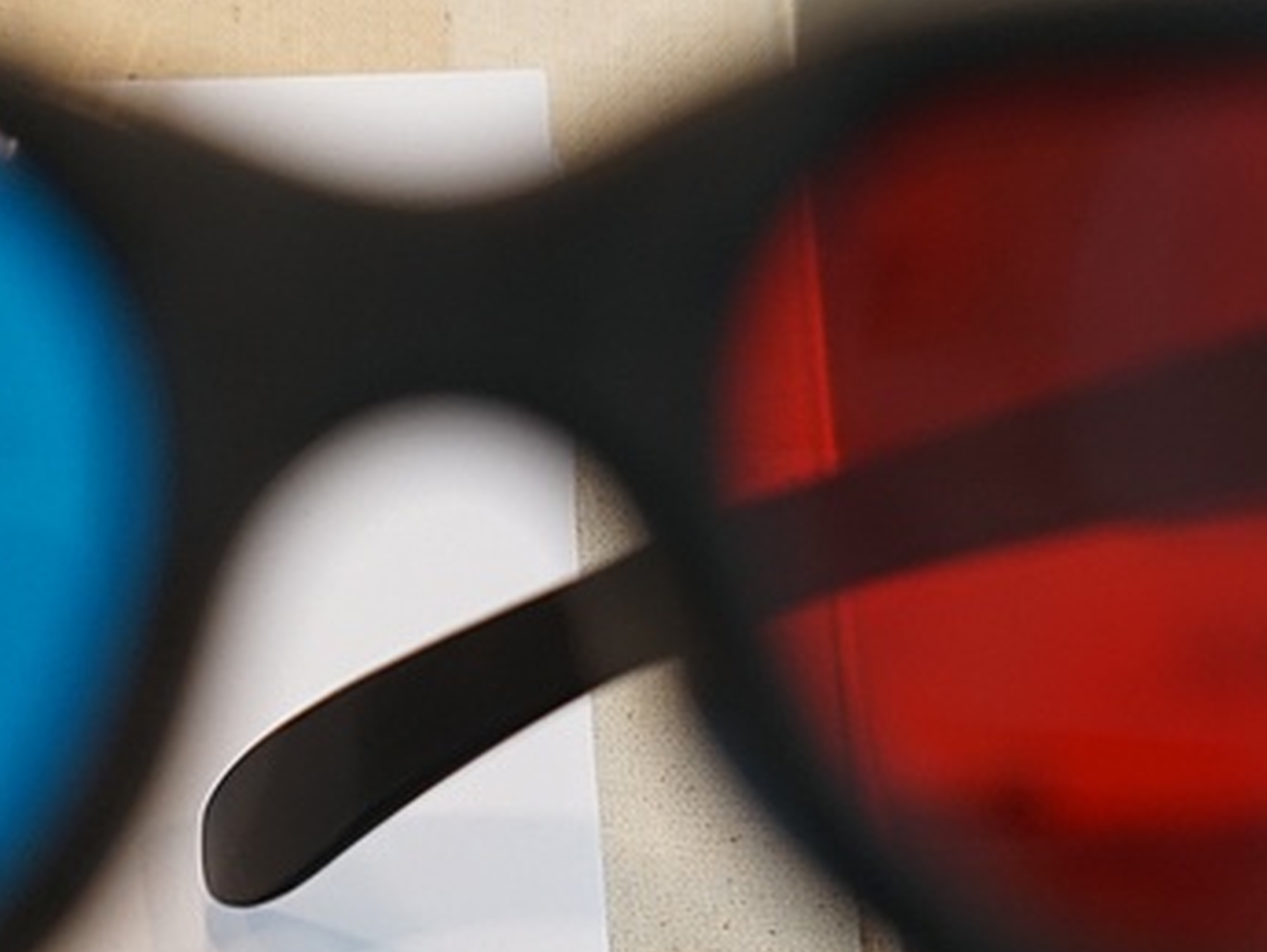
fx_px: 4174
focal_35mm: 114
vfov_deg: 13.0
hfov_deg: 16.5
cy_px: 722
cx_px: -283
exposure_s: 1/40
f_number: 4
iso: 500
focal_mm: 32
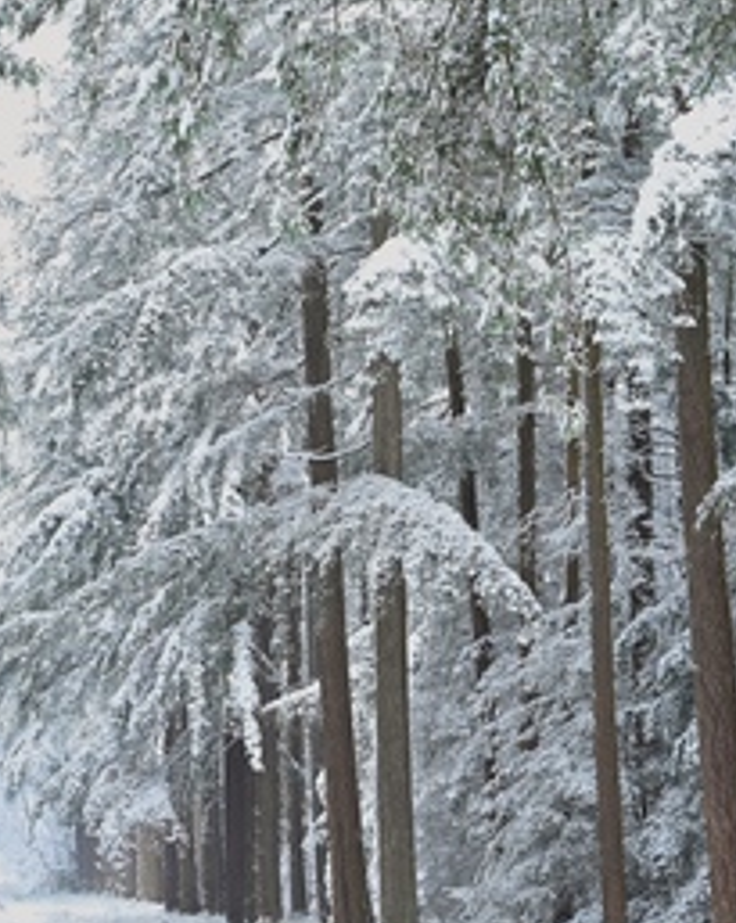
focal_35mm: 126
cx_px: 22
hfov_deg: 12.1
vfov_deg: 15.3
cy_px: 485
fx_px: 3437
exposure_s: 1/40
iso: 800
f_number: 8
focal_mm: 75
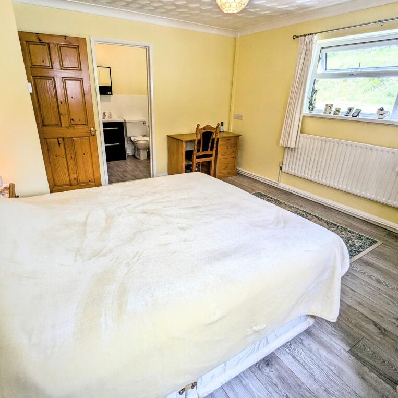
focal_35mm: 19
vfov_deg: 77.7
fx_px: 247
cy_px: 197
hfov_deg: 77.6
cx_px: 188
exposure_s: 1/100
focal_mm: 2.35
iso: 118
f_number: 2.2
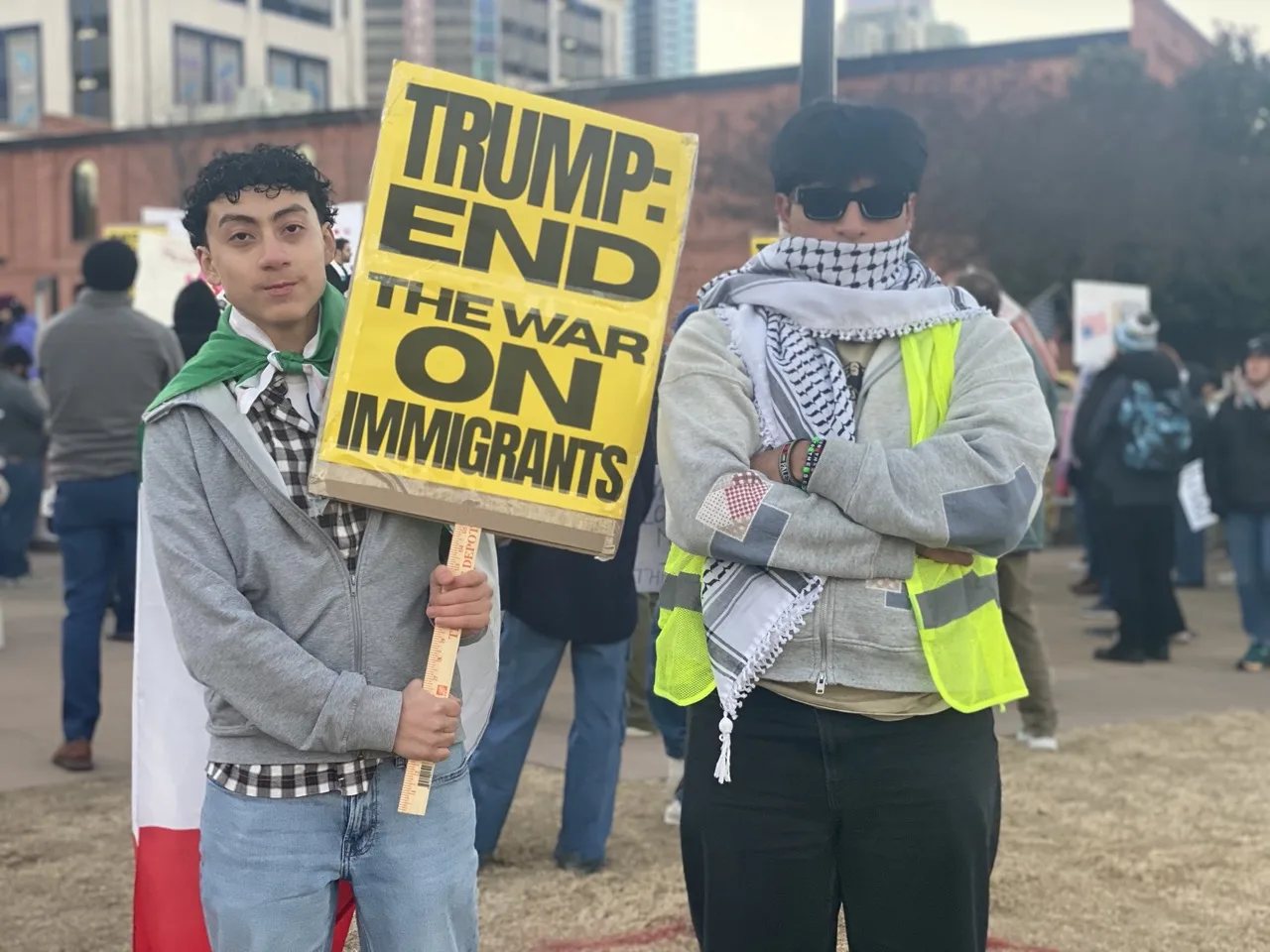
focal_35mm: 52
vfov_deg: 28.0
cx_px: 635
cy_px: 476
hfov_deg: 36.8
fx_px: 1908
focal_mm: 6
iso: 125
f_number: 2
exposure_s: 1/122
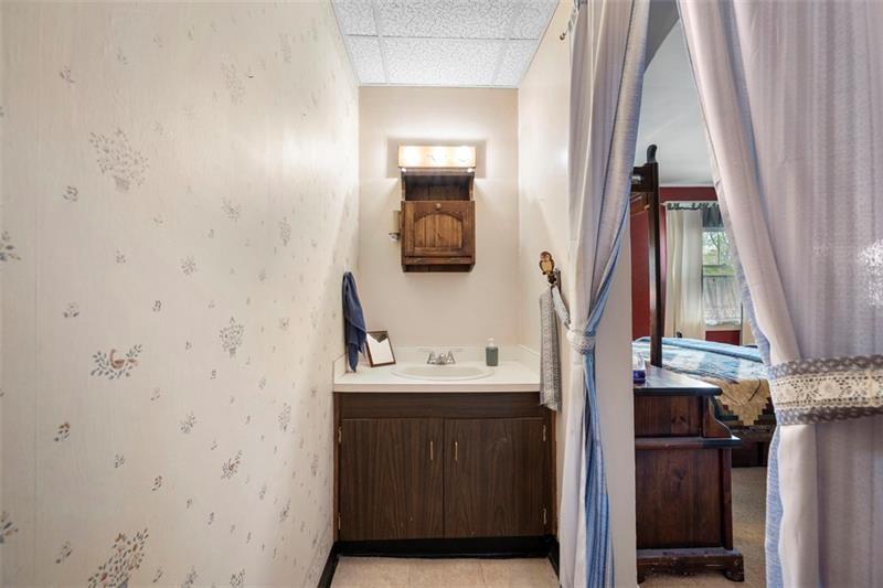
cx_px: 442
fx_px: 343
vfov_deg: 81.2
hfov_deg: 104.3
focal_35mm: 14
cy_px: 294
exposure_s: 3
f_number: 8
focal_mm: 14
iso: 400
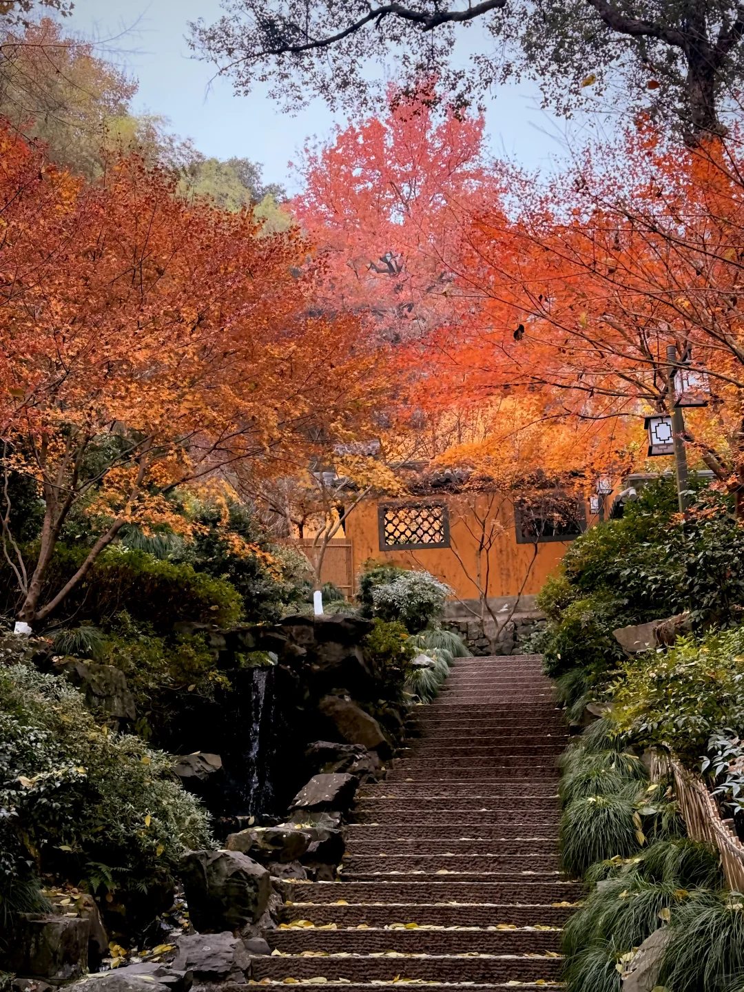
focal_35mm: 48
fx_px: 1376
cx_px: 372
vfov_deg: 39.7
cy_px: 496
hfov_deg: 30.3
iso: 80
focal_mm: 6.76
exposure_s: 1/469
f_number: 1.78
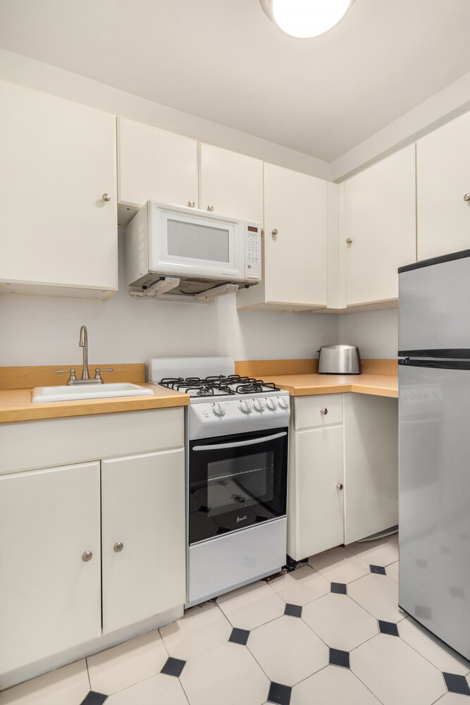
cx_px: 235
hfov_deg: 70.5
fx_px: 333
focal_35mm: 17
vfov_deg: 93.3
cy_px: 352
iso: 800
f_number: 16
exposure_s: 1.6
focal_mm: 17
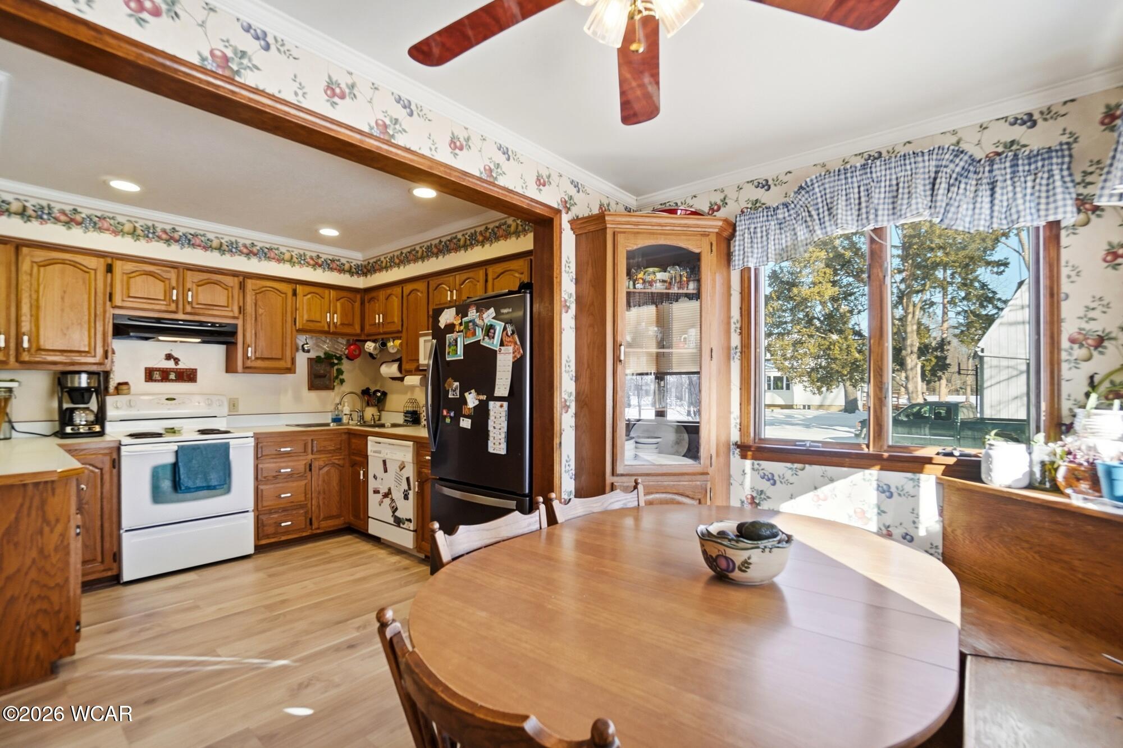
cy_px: 374
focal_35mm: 15
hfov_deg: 100.4
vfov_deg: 77.3
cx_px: 562
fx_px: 468
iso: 125
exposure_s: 1/350
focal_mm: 10
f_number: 5.6
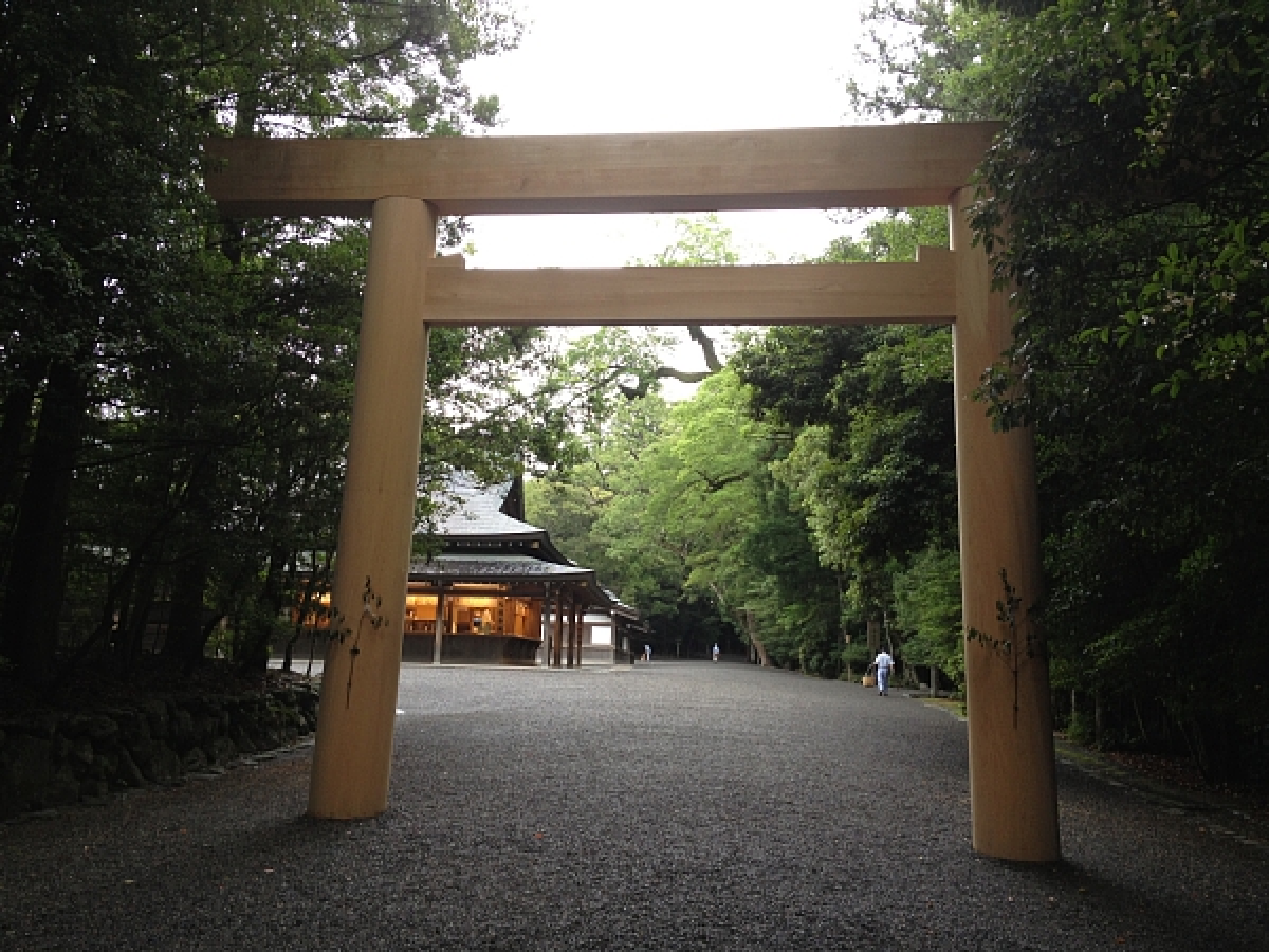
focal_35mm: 35
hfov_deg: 52.6
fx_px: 1283
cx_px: 634
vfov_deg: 40.7
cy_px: 476
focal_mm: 4.28
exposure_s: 1/30
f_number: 2.4
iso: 50
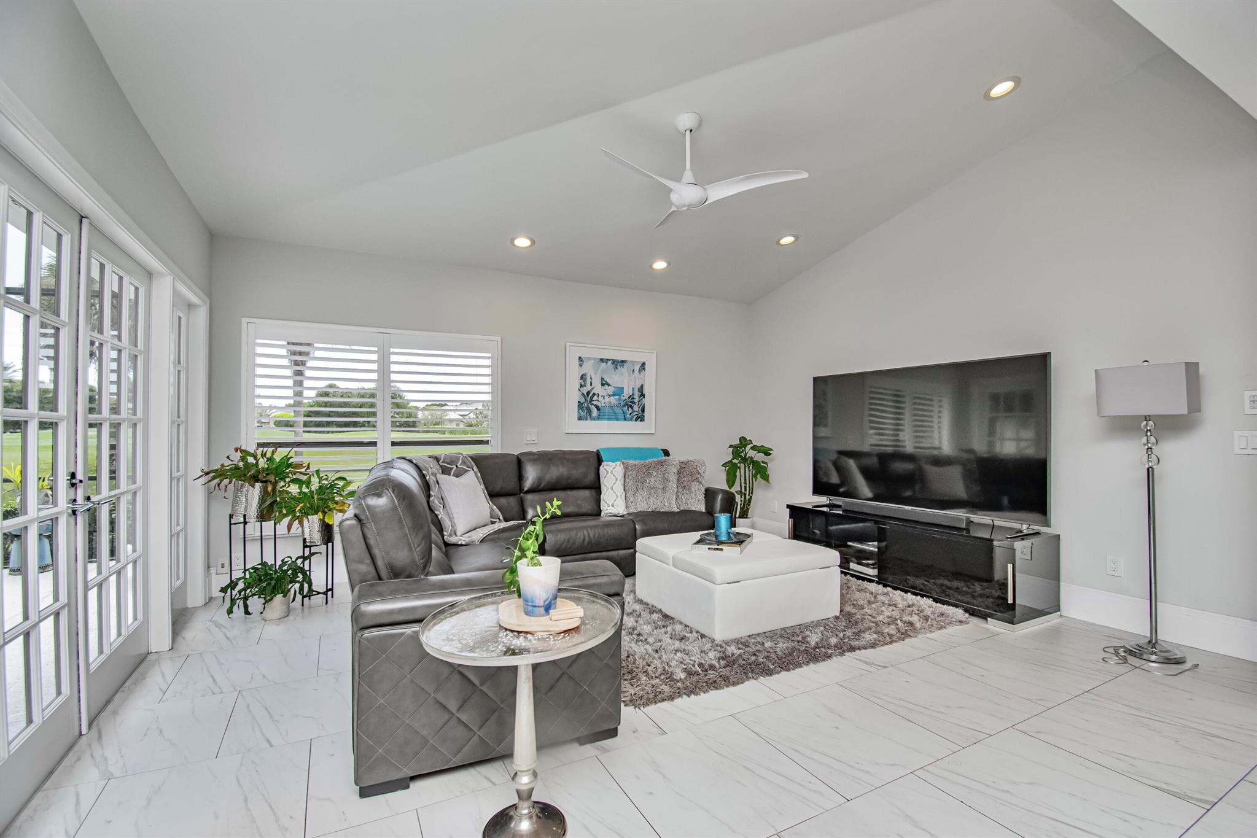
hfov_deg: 100.4
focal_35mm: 15
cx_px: 628
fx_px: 524
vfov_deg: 77.3
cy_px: 419
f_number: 5.6
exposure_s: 1/125
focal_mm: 10
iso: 450
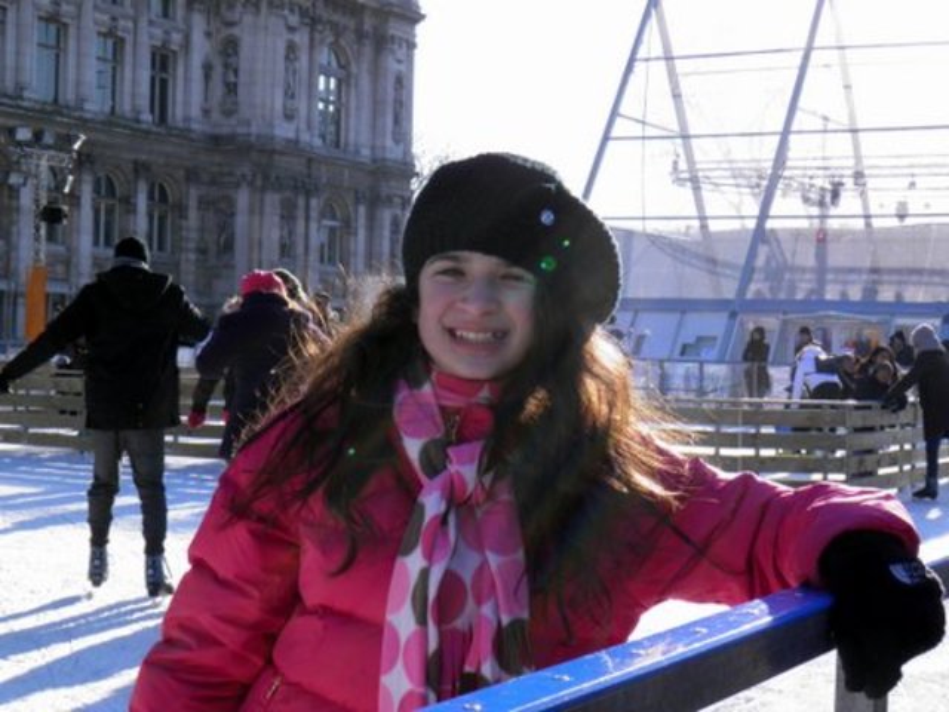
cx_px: 474
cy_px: 356
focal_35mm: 62
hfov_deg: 31.2
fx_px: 1700
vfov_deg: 23.7
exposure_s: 1/160
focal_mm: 11.2
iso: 50
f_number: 6
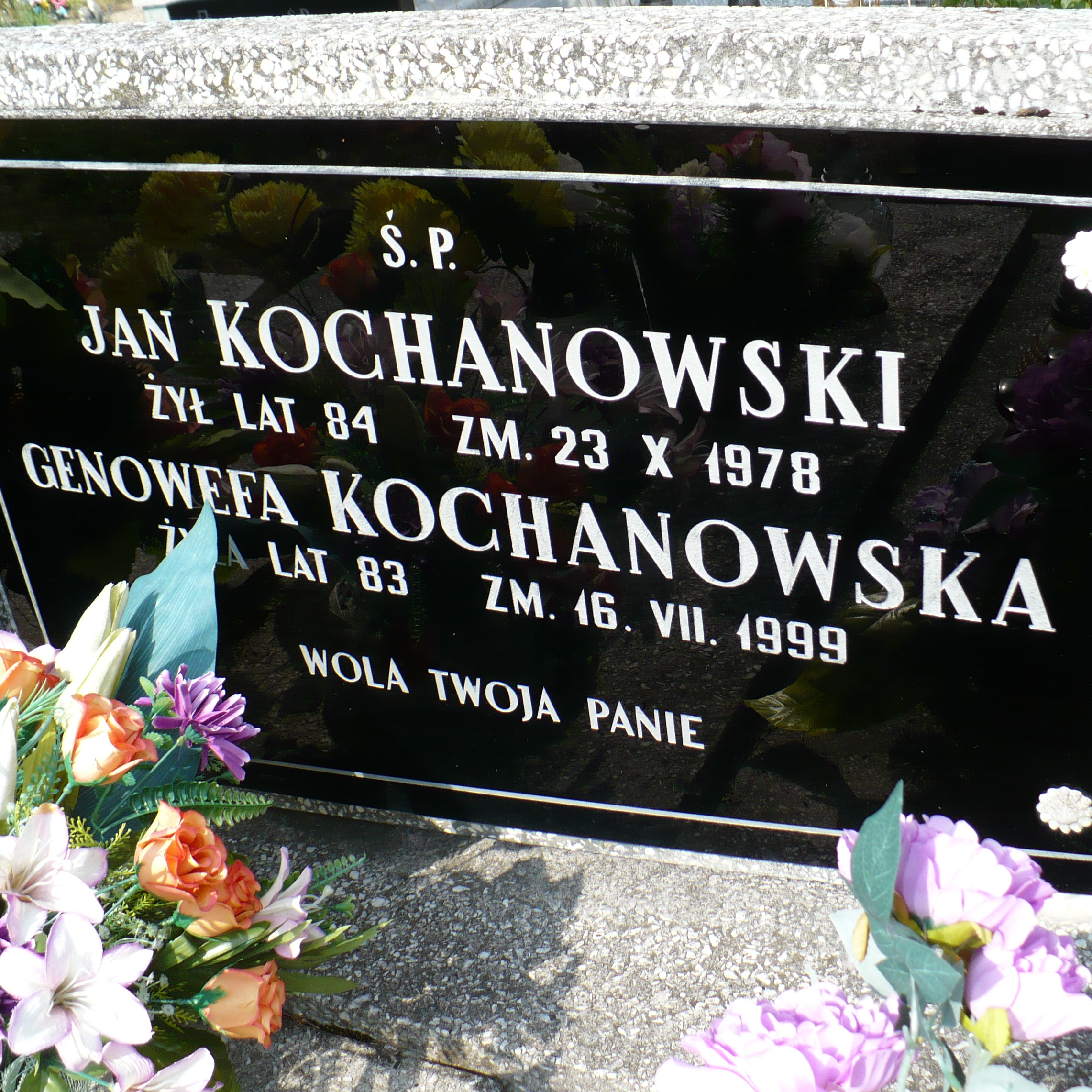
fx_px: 1570
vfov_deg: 38.3
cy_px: 543
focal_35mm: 44
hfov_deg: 38.2
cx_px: 659
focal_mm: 6.1
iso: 100
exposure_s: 1/640
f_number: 2.8
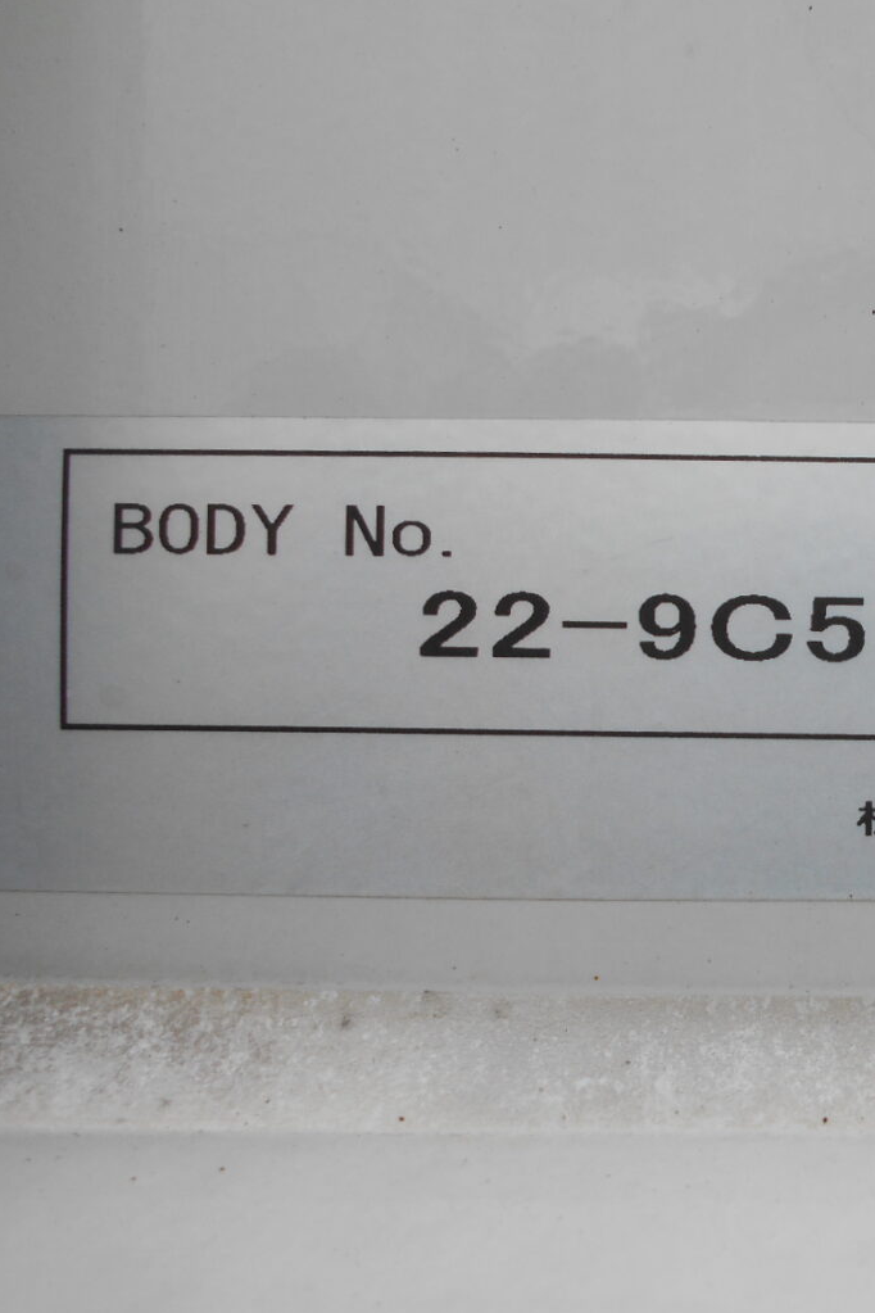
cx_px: 790
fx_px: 1349
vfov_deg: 51.9
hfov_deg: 34.0
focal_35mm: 37
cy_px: 658
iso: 80
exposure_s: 1/320
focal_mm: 4.6
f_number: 3.2
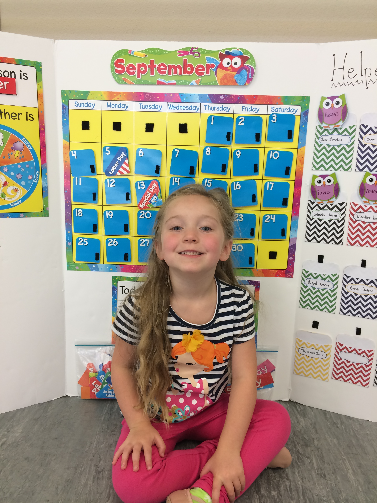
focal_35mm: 29
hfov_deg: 48.2
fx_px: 421
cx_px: 188
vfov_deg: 61.7
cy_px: 252
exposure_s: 1/30
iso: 50
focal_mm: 4.15
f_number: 2.2
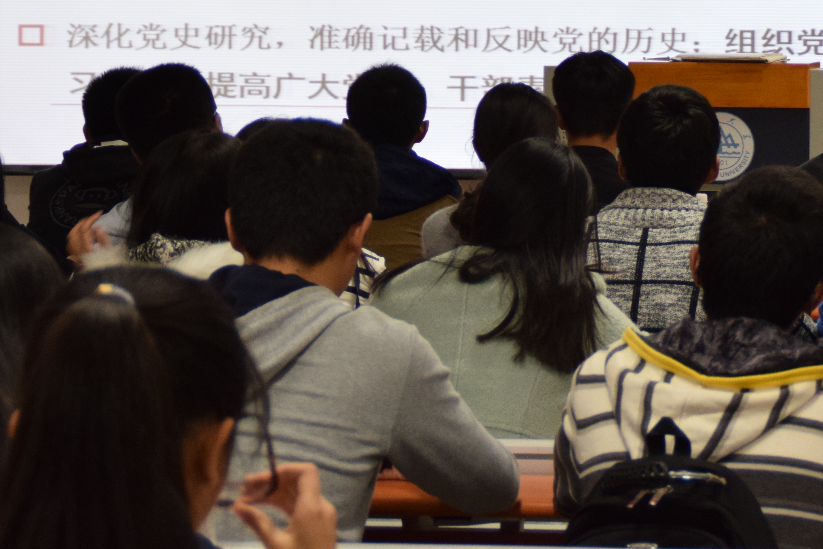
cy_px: -74
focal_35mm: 178
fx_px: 4069
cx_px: 899
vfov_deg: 7.7
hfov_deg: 11.4
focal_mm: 48
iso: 1000
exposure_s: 1/60
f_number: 4.8
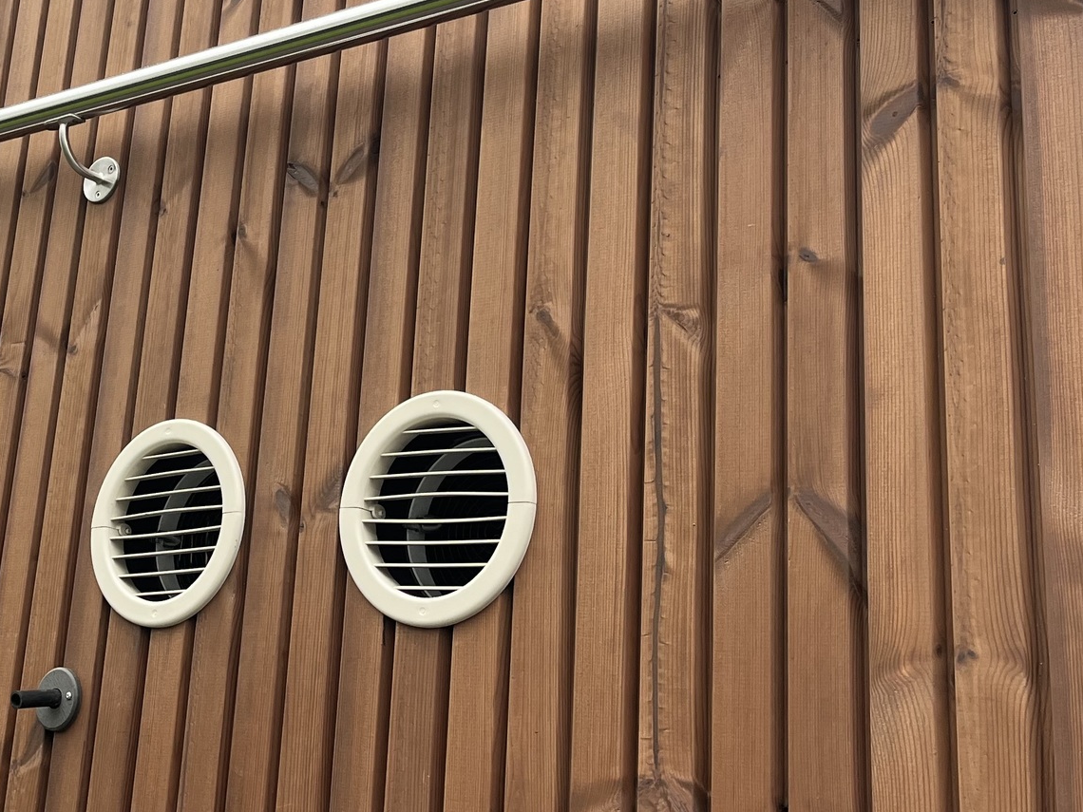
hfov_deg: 32.7
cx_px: 198
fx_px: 1783
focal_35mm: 57
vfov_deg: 25.3
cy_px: 199
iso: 64
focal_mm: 5.1
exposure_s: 1/121
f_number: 1.6
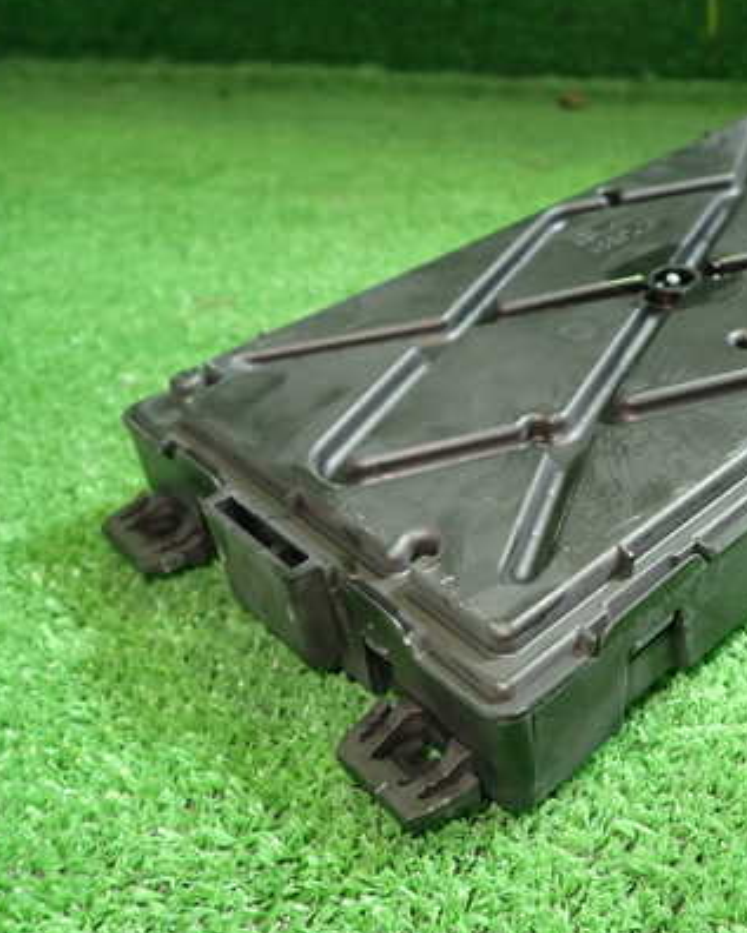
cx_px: 601
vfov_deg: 49.1
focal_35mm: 37
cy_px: 443
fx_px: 1022
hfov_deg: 38.6
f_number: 2
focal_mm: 4.5
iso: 250
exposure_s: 1/30
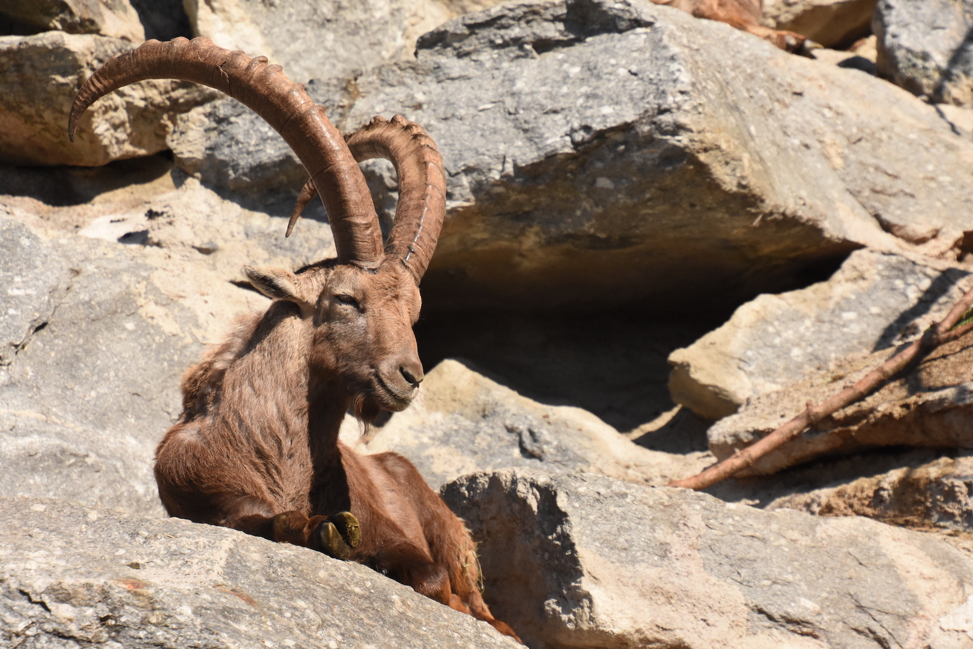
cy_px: 324
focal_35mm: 129
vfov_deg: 10.6
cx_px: 486
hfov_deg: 15.9
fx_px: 3486
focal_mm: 86
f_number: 6.3
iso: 1600
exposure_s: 1/8000
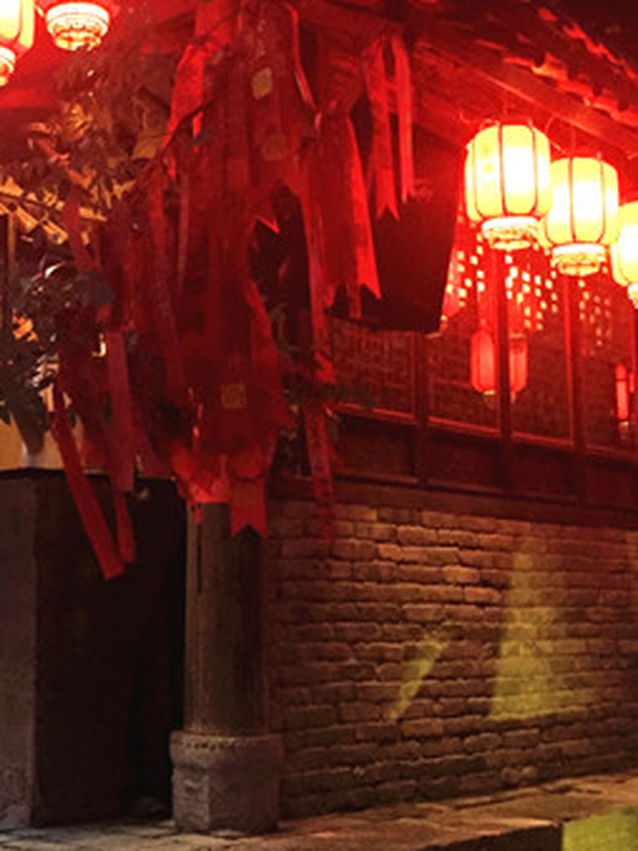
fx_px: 1402
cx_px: 133
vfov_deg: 33.6
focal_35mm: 57
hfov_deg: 25.2
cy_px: 316
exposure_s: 1/17
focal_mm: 4.15
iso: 320
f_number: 2.2
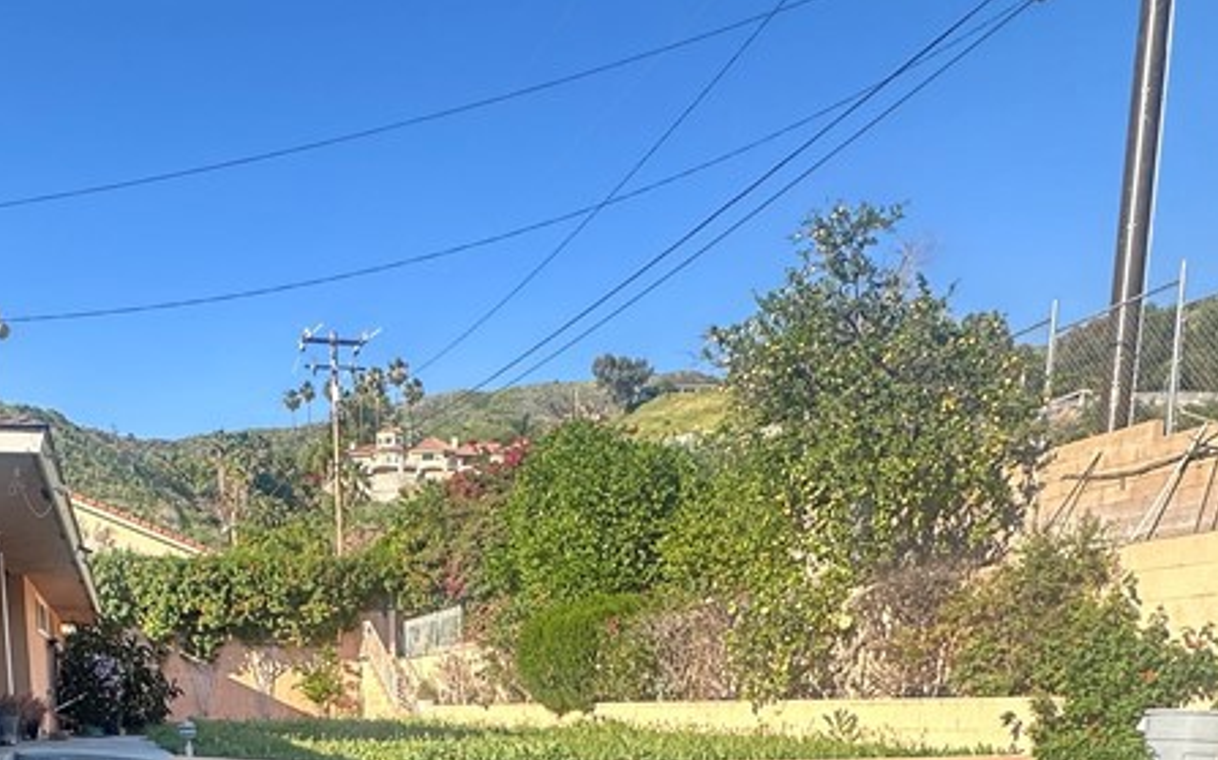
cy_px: 910
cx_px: 422
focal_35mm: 34
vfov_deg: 31.3
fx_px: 1128
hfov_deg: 55.7
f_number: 2.2
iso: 40
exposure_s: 1/473
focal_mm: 2.22
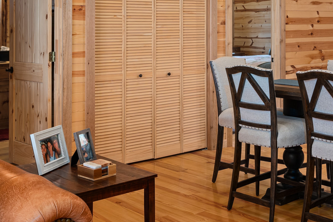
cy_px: 10
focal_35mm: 60
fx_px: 555
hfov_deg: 33.0
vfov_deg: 21.9
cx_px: 233
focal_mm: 23
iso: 100
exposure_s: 1/3
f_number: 5
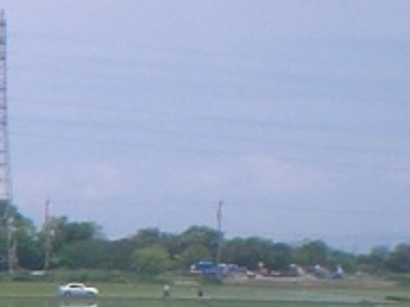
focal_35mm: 199
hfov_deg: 8.8
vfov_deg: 6.9
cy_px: 794
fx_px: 2356
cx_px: -659
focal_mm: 6.3
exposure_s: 1/500
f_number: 4.4
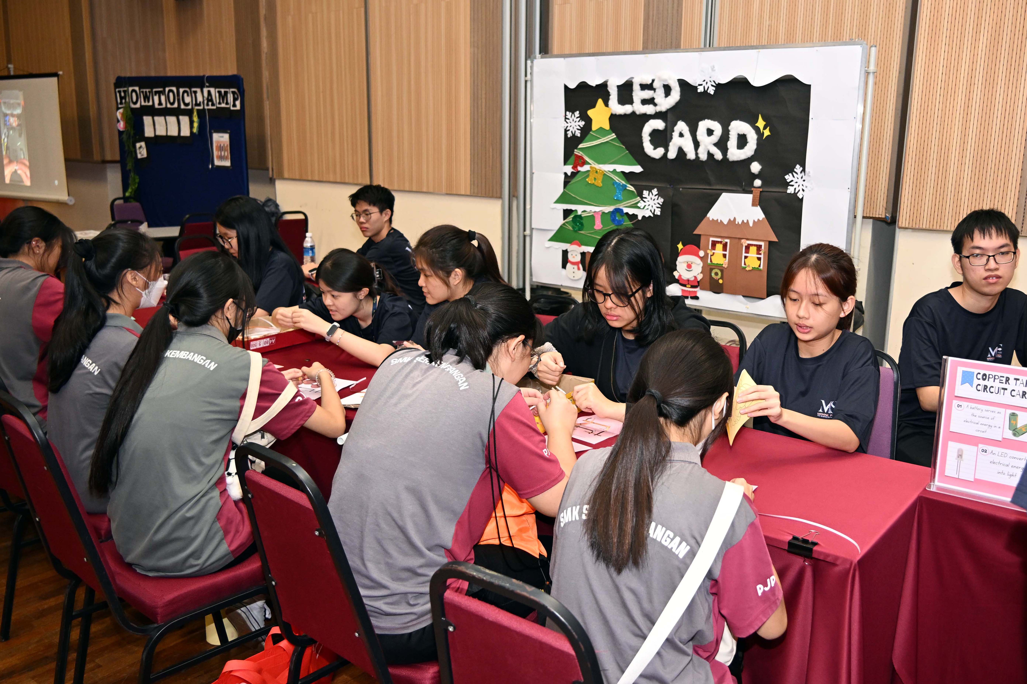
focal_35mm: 27
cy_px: 342
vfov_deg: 47.9
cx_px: 514
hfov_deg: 67.4
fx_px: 770
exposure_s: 1/200
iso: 1000
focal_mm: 18
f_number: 3.5
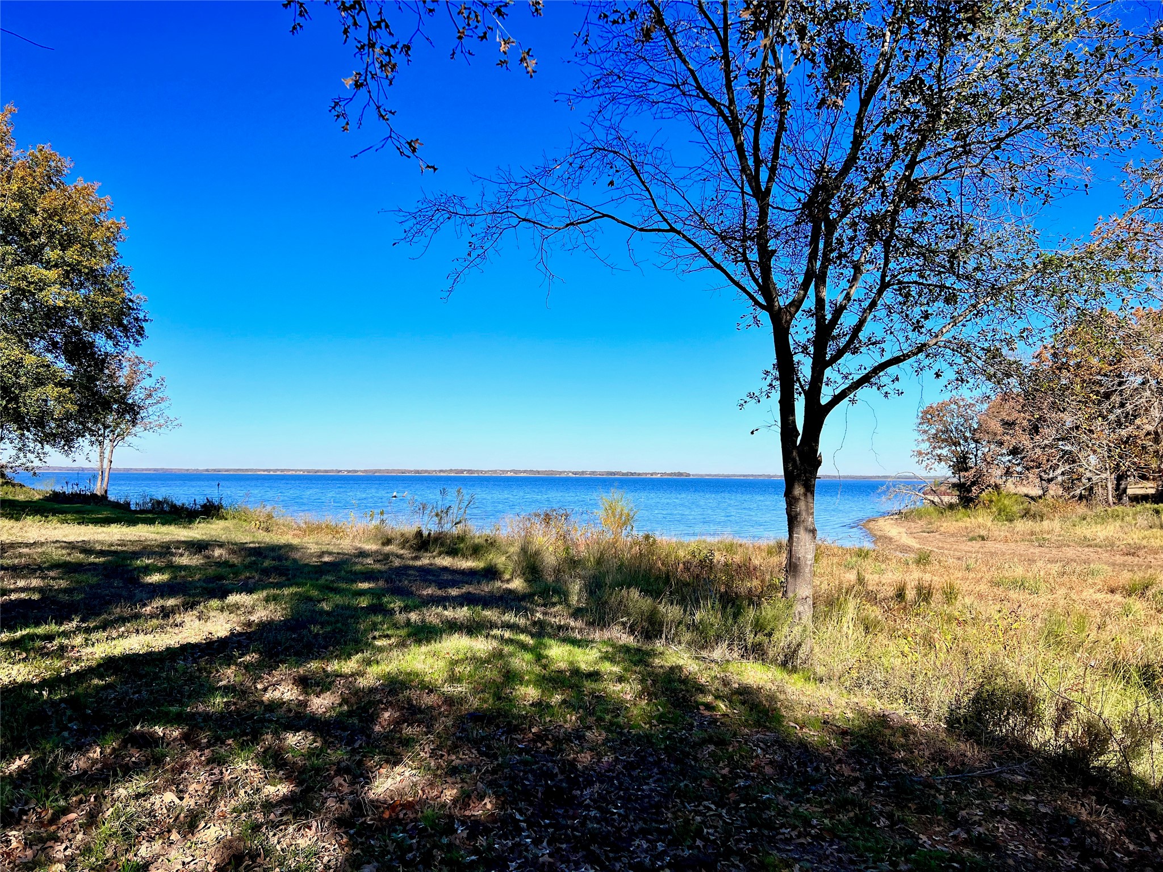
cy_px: 436
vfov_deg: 53.1
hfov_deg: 67.3
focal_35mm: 26
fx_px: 874
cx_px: 582
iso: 50
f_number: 1.5
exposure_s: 1/4831
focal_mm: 5.7
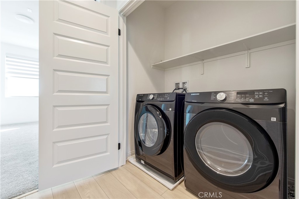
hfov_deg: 104.2
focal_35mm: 14
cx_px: 150
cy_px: 100
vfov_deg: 81.2
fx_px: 116
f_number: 4
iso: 640
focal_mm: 14
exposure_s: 1/60
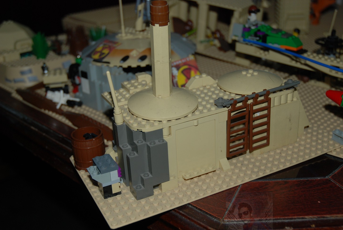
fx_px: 473
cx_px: 181
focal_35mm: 50
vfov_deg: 27.3
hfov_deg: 39.9
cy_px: 118
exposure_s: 1/60
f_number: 4
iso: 200
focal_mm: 31
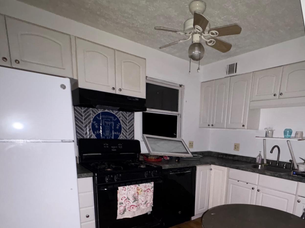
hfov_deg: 72.9
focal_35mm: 23
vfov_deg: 55.5
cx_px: 188
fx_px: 203
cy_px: 176
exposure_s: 1/16
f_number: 2.2
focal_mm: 2.22
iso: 400
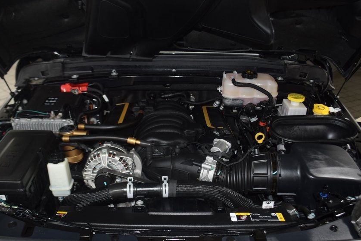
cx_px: 176
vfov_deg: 39.9
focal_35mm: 33
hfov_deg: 57.2
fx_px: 331
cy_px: 139
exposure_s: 1/30
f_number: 3.5
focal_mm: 18
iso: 500
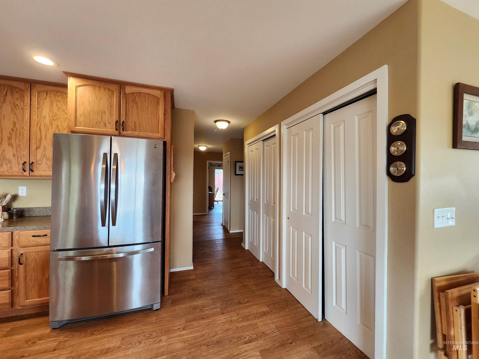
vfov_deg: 89.9
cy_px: 180
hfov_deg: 106.2
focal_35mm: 13
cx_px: 240
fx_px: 180
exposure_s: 1/60
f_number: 2.2
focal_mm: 1.74
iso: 160
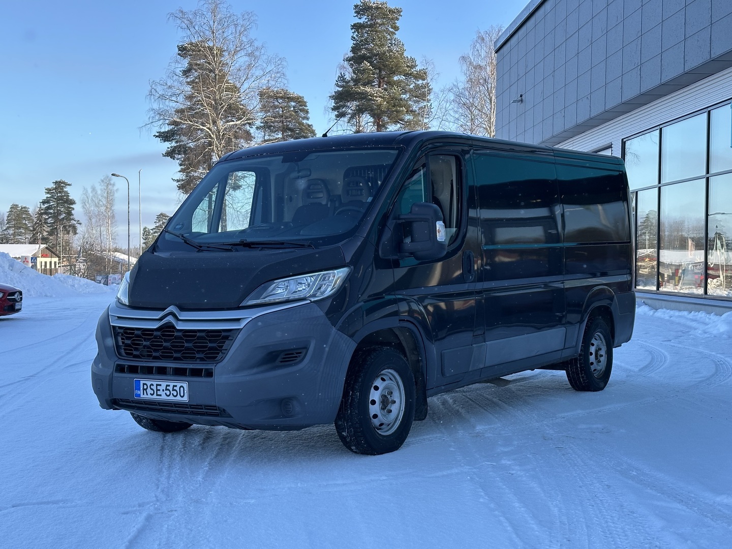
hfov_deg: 39.7
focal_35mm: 48
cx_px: 366
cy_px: 274
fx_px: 1015
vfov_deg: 30.3
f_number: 1.78
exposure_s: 1/797
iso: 64
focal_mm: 6.86
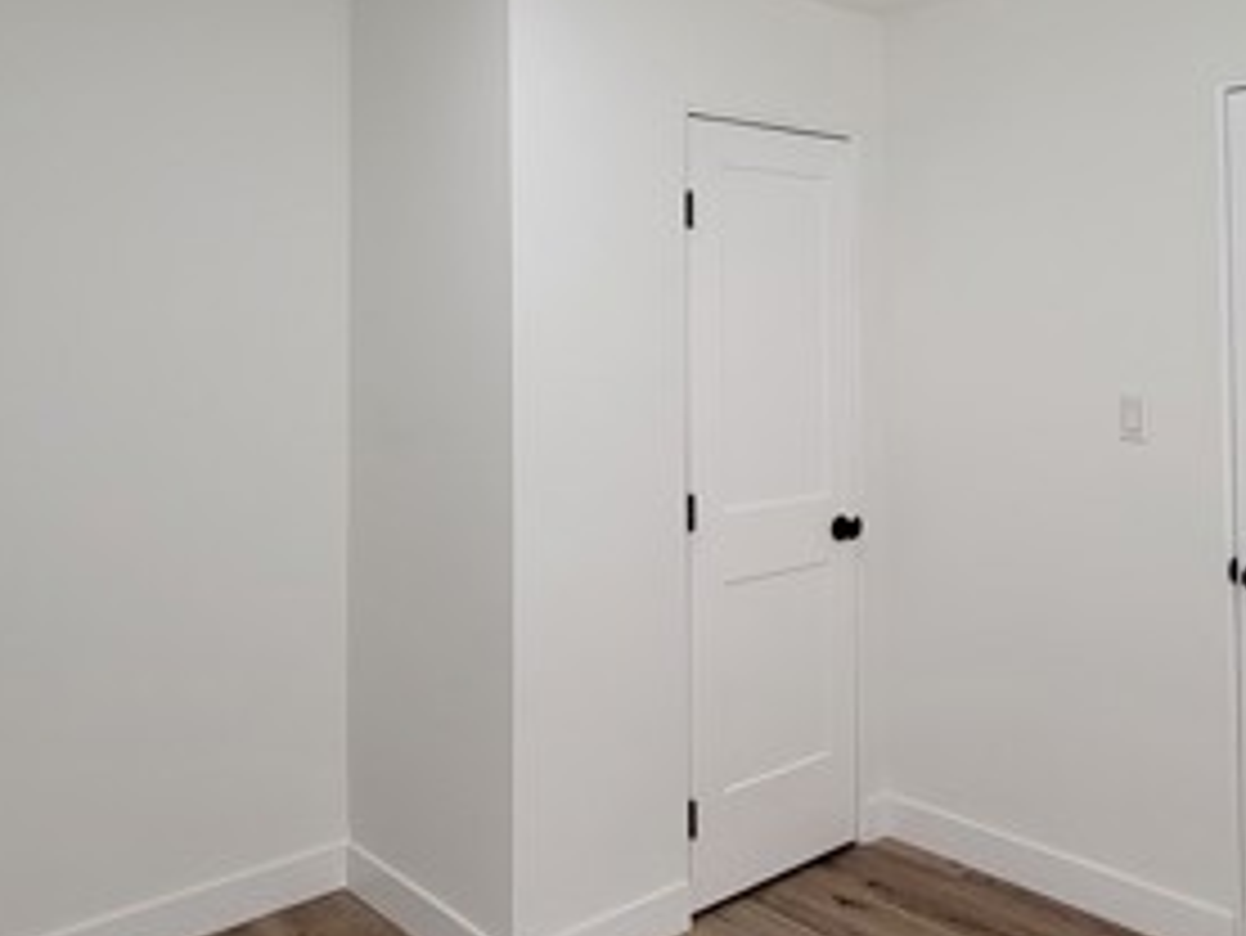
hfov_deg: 58.6
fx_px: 1080
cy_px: 310
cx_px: 832
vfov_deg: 46.1
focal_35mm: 30
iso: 64
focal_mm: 2.2
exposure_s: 1/60
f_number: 2.2
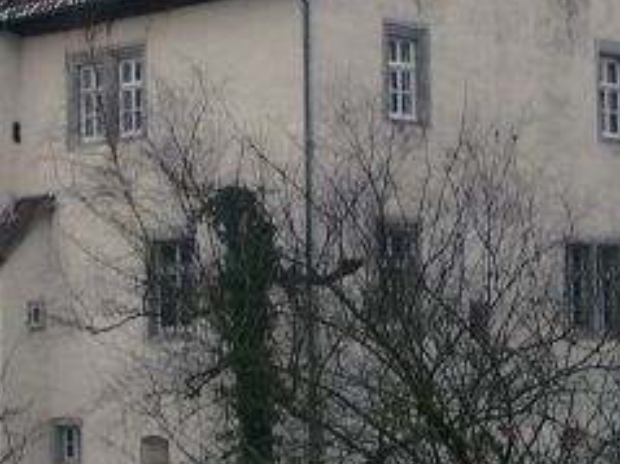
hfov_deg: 17.3
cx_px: 374
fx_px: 2041
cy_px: 70
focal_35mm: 114
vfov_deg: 12.9
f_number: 2
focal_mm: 7.13
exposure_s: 1/75.7
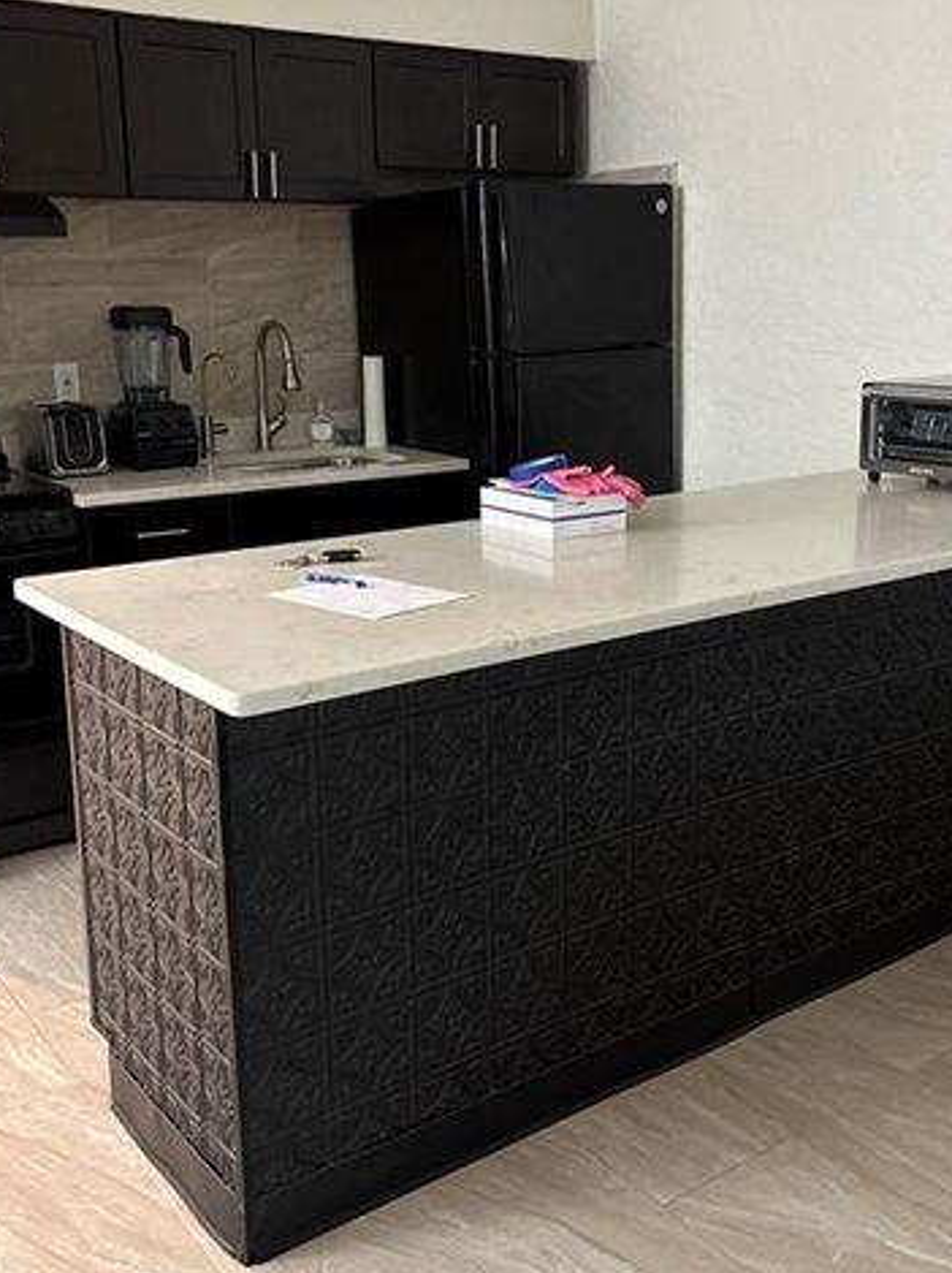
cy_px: 555
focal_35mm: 37
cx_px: 556
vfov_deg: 50.0
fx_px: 1359
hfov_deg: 38.5
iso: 400
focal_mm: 5.96
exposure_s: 1/40
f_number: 1.6
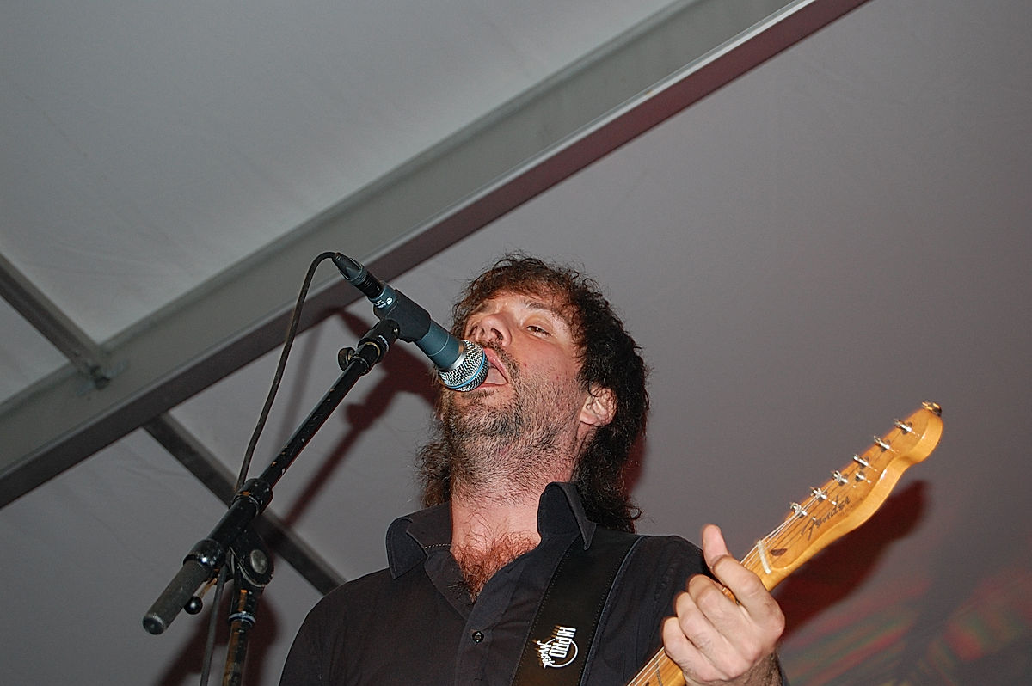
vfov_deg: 16.5
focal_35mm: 82
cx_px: 516
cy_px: 343
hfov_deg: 24.6
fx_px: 2363
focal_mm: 55
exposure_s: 1/60
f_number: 5.6
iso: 400
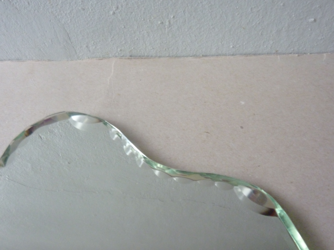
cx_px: 167
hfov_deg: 56.8
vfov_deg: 44.2
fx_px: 309
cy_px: 125
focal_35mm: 32
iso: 400
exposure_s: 1/25
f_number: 3.5
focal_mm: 5.3
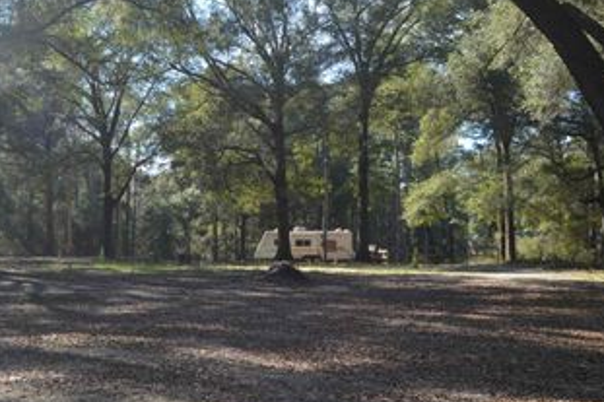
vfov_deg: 29.3
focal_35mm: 46
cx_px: 155
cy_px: 219
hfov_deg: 41.7
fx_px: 768
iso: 200
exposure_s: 1/160
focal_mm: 19
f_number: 6.3
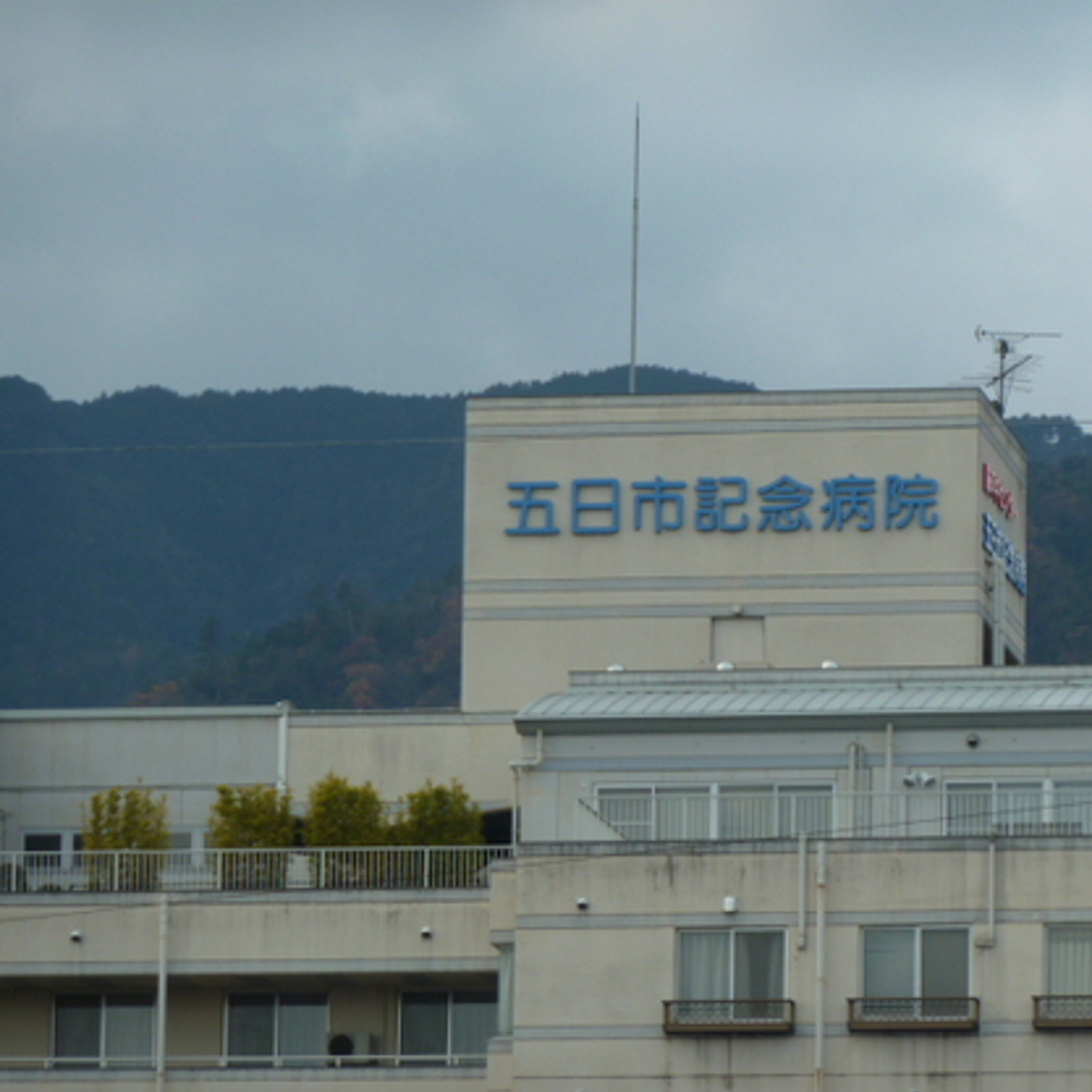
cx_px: 655
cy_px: 545
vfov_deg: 6.6
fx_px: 9529
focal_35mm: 267
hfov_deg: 6.6
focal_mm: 37
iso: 80
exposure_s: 1/320
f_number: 4.6
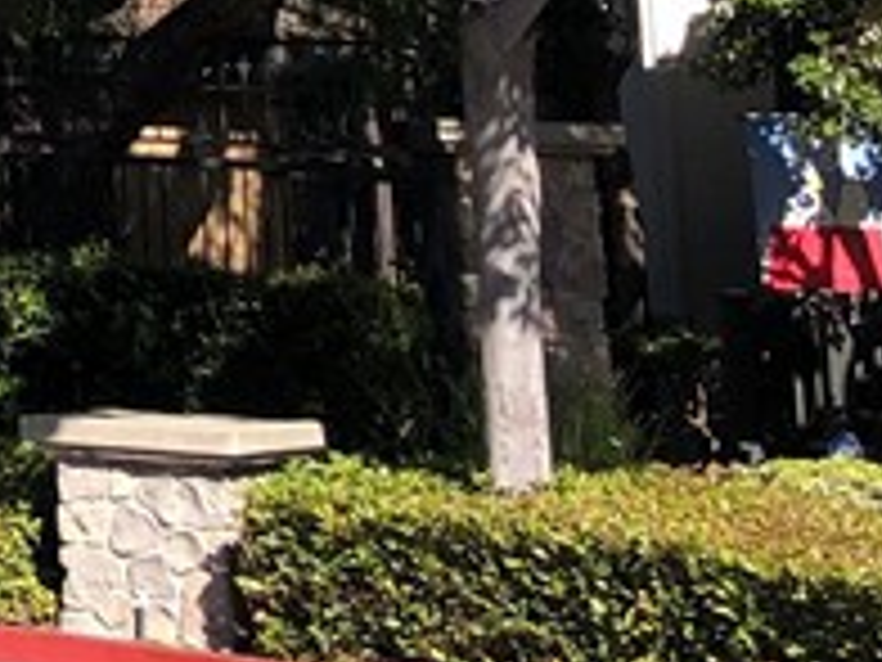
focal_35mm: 146
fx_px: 3720
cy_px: -441
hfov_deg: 10.9
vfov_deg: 9.7
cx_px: -1382
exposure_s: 1/972
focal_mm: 4
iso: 20
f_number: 1.8
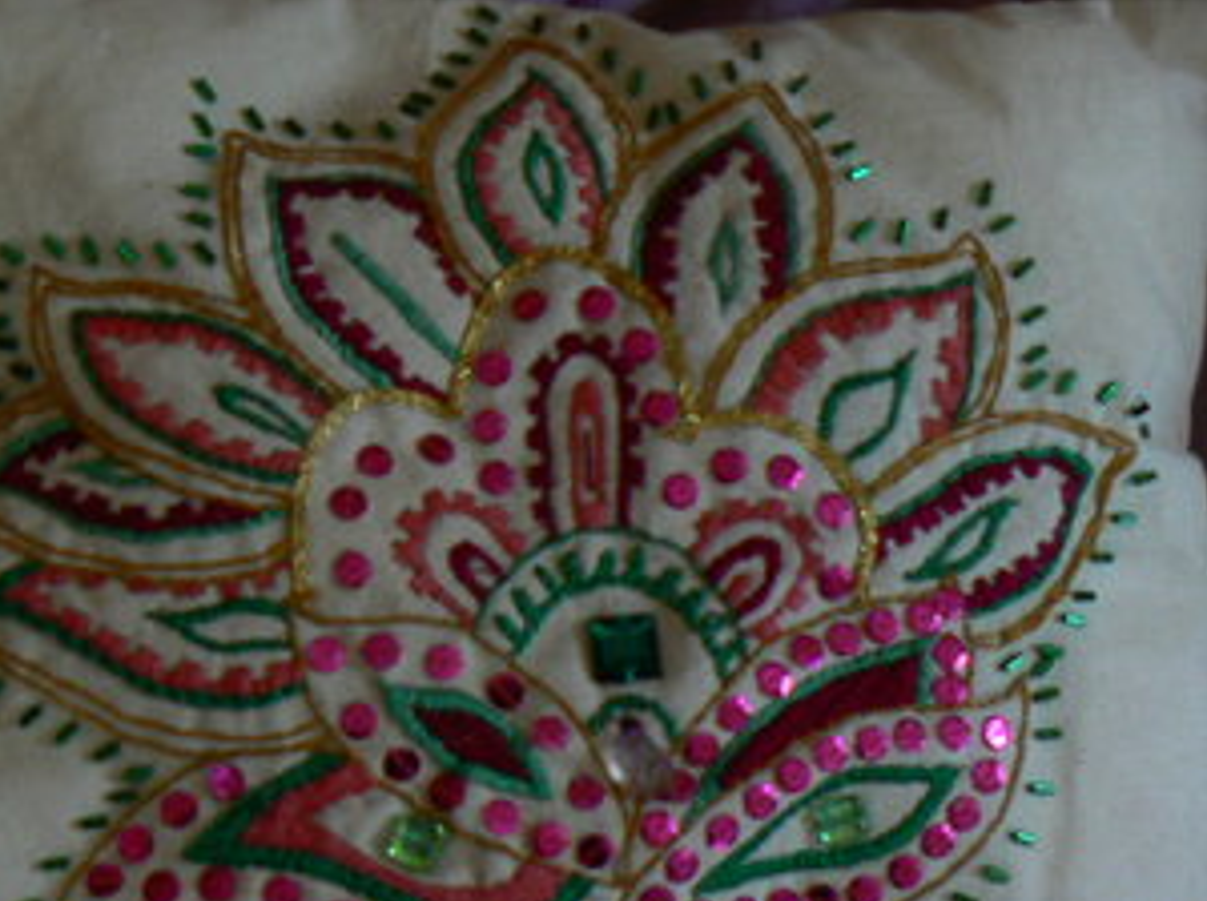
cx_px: 511
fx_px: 2959
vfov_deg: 17.3
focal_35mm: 85
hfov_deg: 23.0
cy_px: 577
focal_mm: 8
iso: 100
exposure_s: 1/30
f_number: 2.8
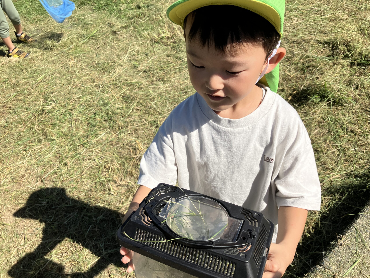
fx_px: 299
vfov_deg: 49.7
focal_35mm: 28
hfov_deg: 63.4
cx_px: 185
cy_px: 139
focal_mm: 3.99
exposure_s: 1/1799
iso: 32
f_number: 1.8
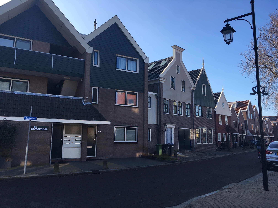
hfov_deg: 61.7
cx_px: 139
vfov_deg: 48.2
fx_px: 233
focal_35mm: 29
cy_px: 104
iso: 25
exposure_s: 1/625
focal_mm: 4.15
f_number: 2.2
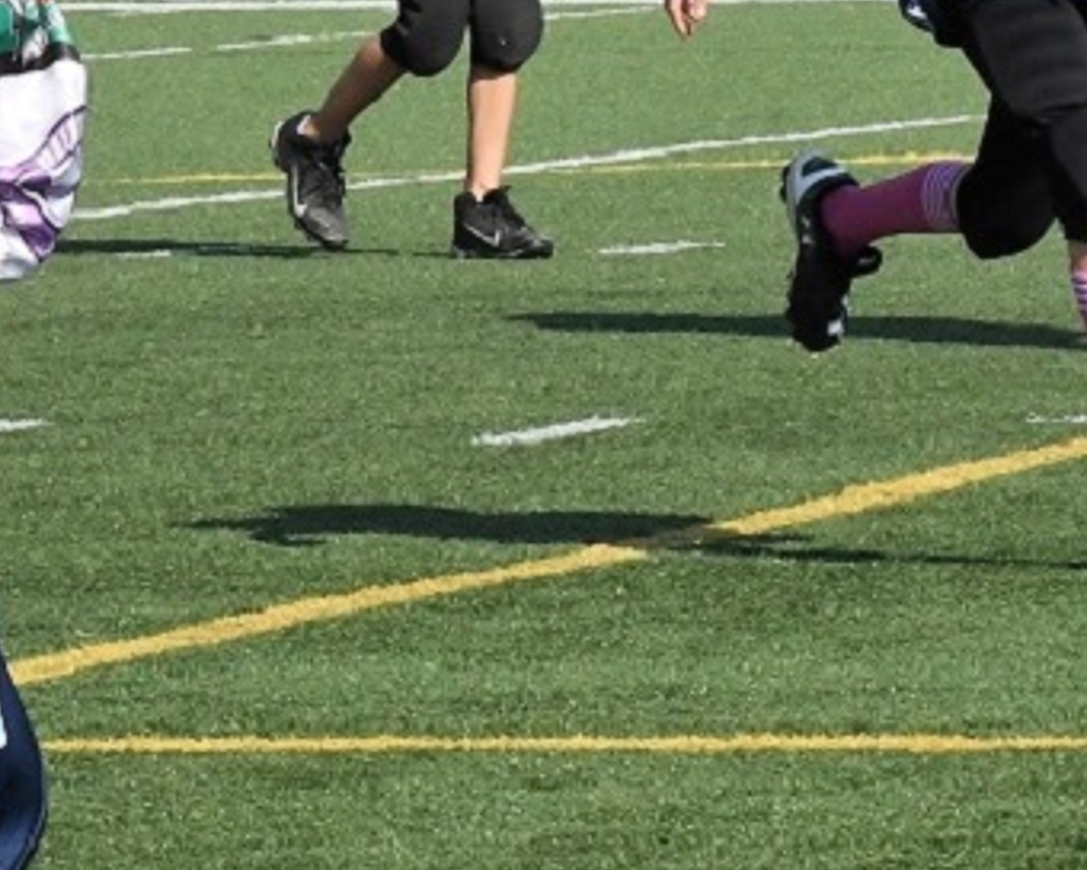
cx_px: -369
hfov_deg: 7.2
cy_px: 526
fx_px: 8525
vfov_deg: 5.8
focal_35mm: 265
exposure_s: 1/1000
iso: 1100
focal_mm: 70
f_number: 16
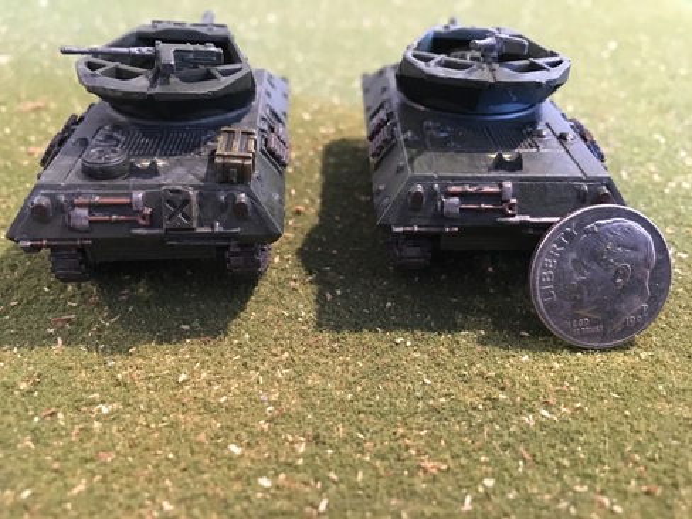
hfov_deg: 61.7
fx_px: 580
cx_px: 346
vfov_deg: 48.2
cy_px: 260
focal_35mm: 29
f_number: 2.2
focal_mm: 4.15
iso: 320
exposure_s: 1/15
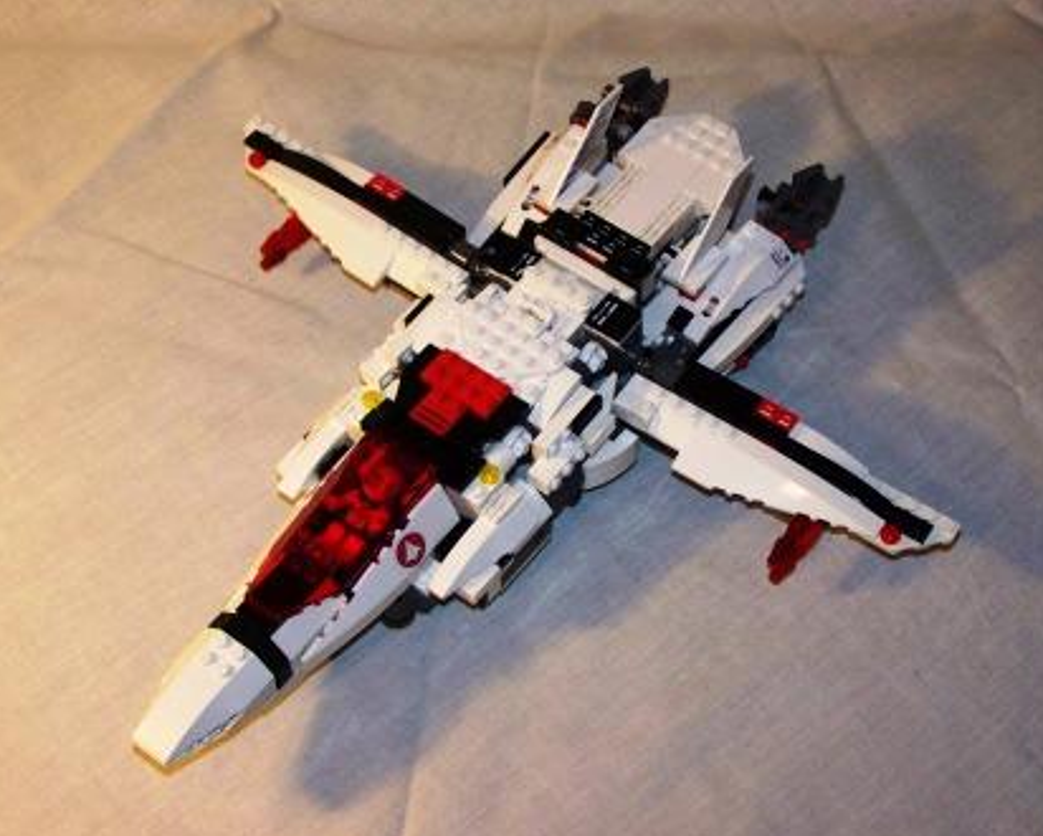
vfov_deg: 22.2
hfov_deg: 27.5
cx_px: 547
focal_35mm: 69
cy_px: 423
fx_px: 2131
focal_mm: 10.7
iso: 200
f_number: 3.2
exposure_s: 1/40
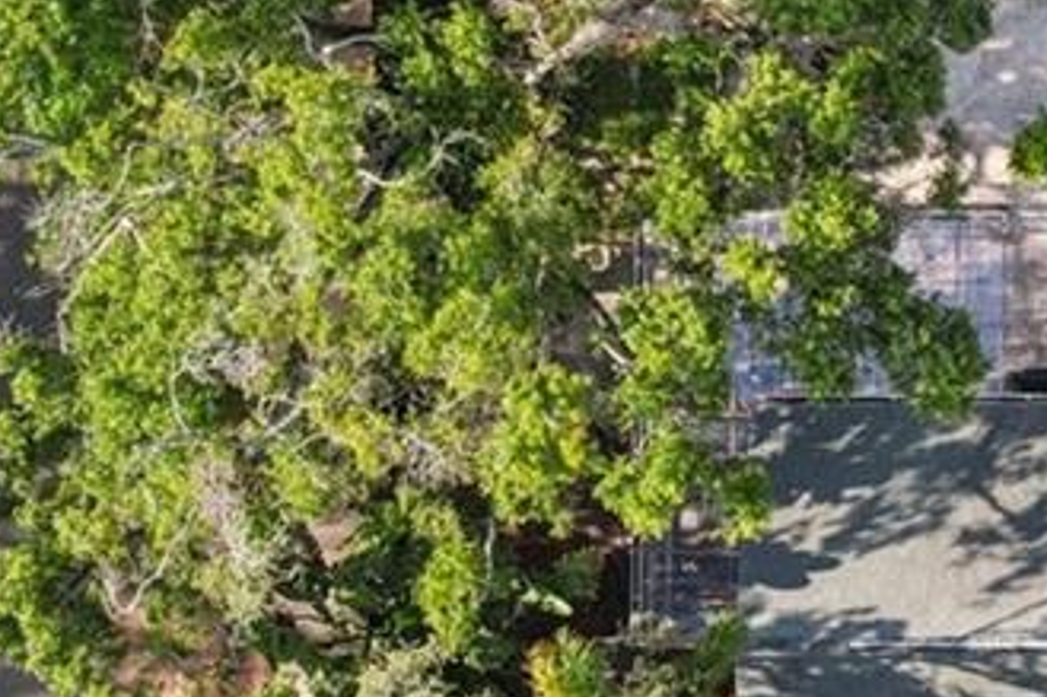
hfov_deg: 18.2
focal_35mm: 107
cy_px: 213
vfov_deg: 12.8
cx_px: 1232
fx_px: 3110
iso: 100
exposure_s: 1/640
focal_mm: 8.38
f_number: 2.8
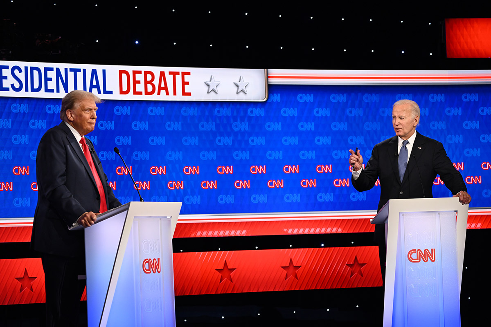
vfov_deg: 10.5
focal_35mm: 130
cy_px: 164
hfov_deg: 15.8
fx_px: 1773
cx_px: 246
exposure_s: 1/81.2
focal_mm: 130
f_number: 4.8
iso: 1250
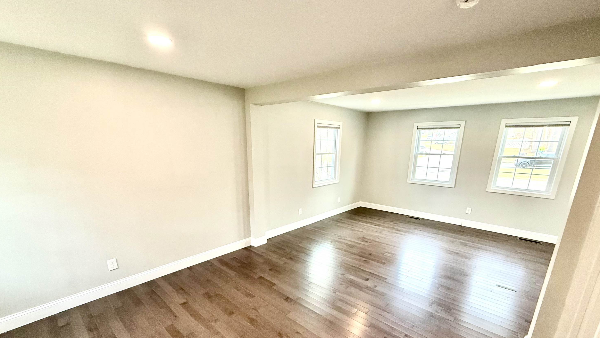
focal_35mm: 16
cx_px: 300
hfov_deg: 99.4
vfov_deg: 66.0
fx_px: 255
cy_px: 214
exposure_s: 1/120
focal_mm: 2.22
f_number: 2.2
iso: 320
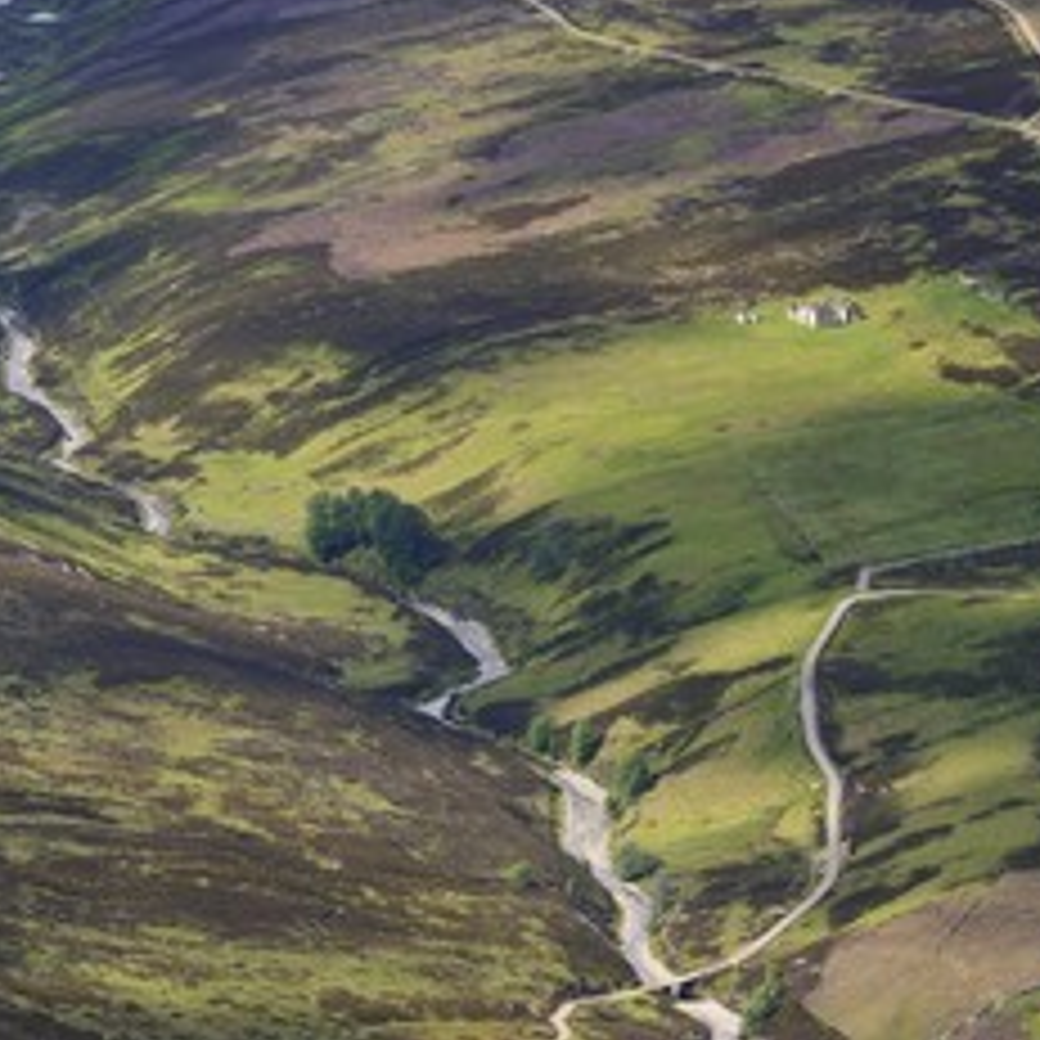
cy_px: 414
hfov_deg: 5.7
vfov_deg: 5.7
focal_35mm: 308
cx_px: 538
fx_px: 10469
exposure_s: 1/800
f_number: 7.1
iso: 400
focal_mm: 200
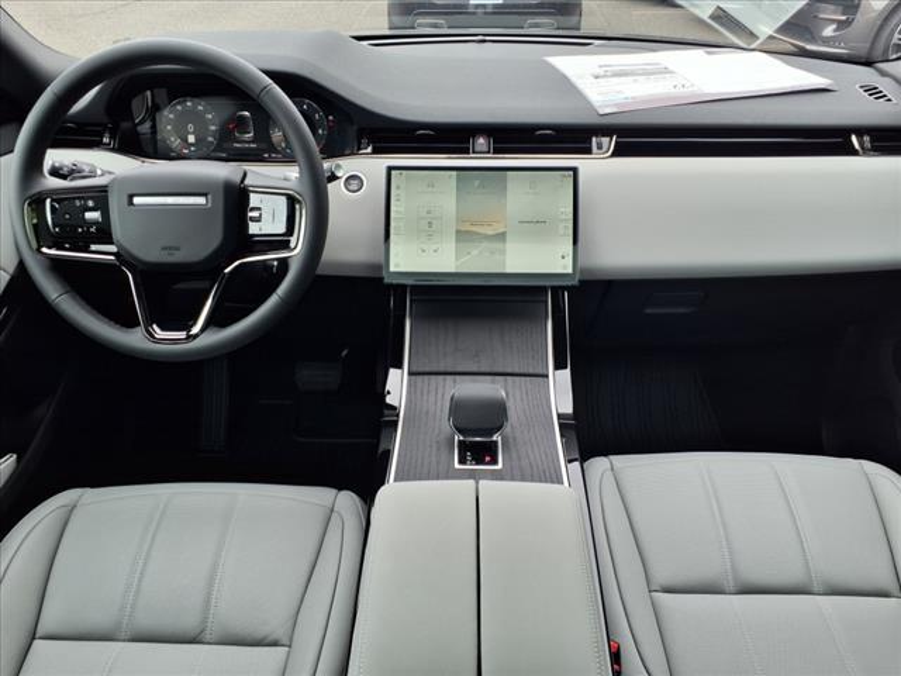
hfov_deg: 65.3
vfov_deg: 51.4
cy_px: 338
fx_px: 703
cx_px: 450
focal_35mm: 27
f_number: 1.9
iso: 40
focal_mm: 3.58
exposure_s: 1/263
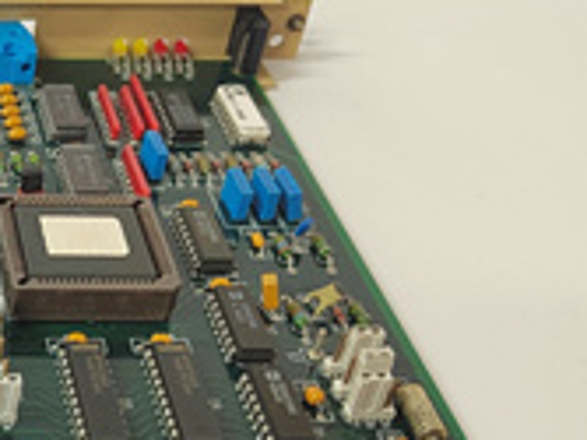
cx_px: -225
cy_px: 375
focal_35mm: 69
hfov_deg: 23.9
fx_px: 1169
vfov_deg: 20.9
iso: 1506
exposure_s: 1/50
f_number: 1.9
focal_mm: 5.52
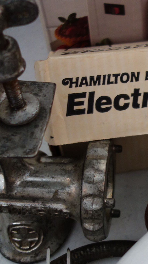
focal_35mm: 60
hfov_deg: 19.1
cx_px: 169
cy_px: 119
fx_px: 419
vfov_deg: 34.9
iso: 320
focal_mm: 10.4
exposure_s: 1/30
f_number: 1.8
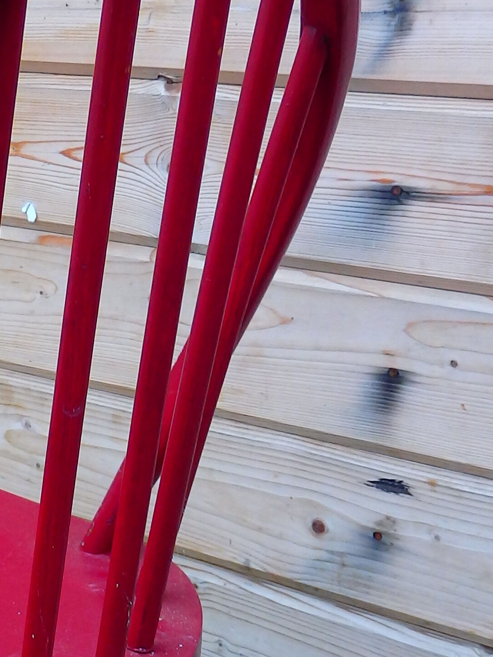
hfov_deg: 17.6
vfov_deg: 24.1
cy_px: 499
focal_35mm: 80
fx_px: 1519
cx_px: -85
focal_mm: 4.5
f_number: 3
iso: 125
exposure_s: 1/30
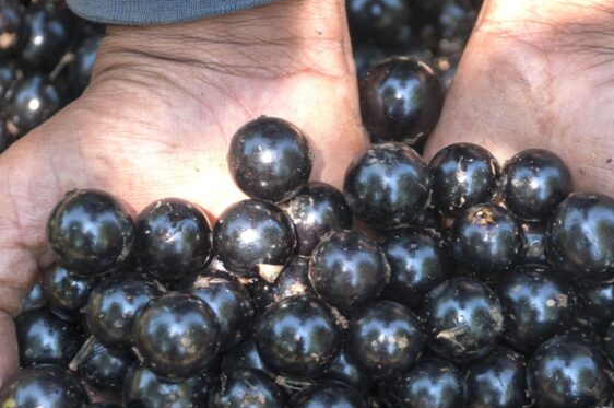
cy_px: 285
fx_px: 3490
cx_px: 350
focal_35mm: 205
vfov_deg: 6.7
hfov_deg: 10.1
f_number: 5.3
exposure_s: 1/80
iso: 320
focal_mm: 75
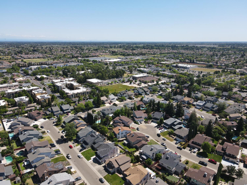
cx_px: 124
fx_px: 171
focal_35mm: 24
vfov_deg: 56.8
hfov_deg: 71.6
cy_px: 92
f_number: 2.8
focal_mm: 4.5
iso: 110
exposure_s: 1/725
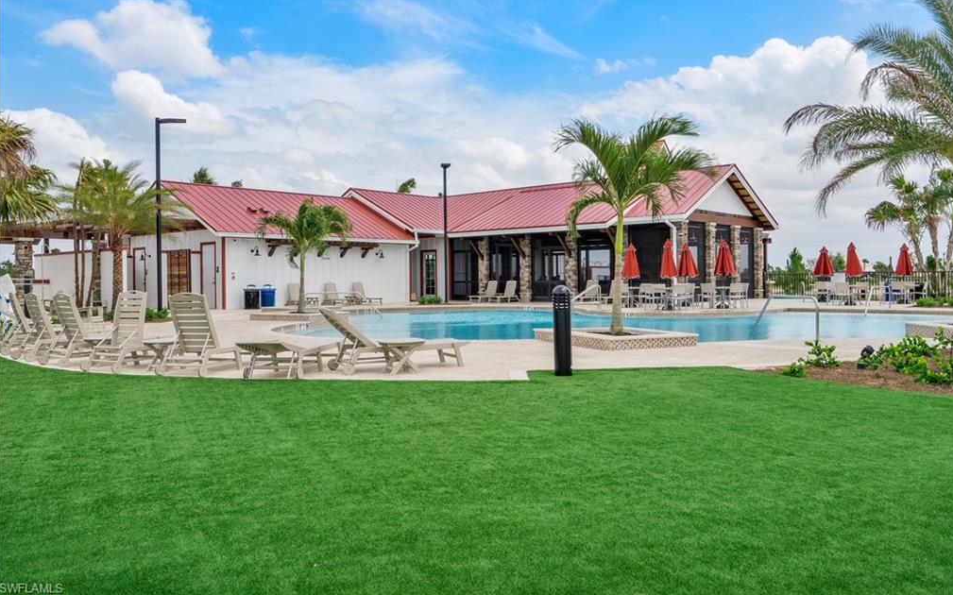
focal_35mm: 30
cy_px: 275
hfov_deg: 62.9
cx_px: 481
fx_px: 779
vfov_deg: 41.8
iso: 160
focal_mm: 29
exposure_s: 1/500
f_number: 9.5
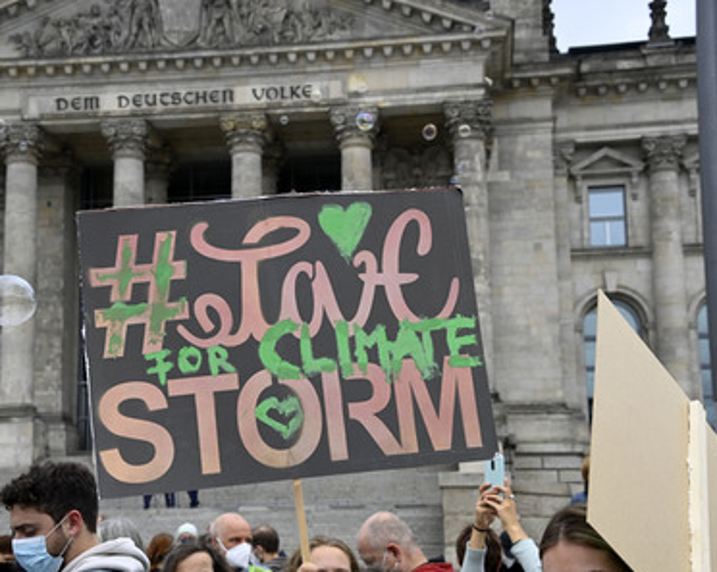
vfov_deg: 23.1
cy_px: 285
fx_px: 1399
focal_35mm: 66
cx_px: 296
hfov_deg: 28.7
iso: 400
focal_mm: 58
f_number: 9
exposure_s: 1/320
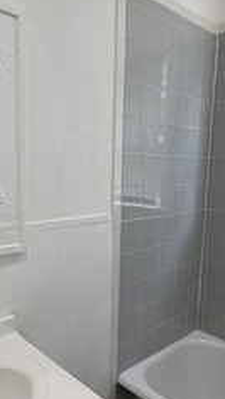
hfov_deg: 37.4
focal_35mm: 31
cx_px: 73
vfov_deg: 62.5
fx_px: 328
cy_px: 220
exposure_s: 1/99
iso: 64
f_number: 2.2
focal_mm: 2.22
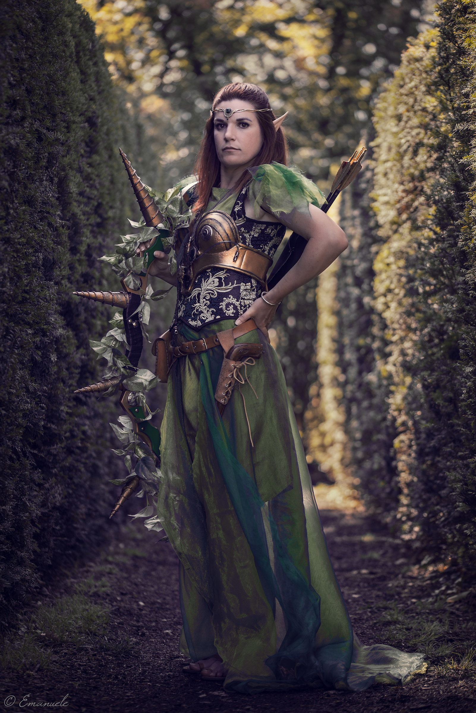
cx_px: 238
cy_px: 356
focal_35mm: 105
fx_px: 2081
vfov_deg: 19.4
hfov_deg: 13.1
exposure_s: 1/320
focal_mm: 105
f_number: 3.2
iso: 200
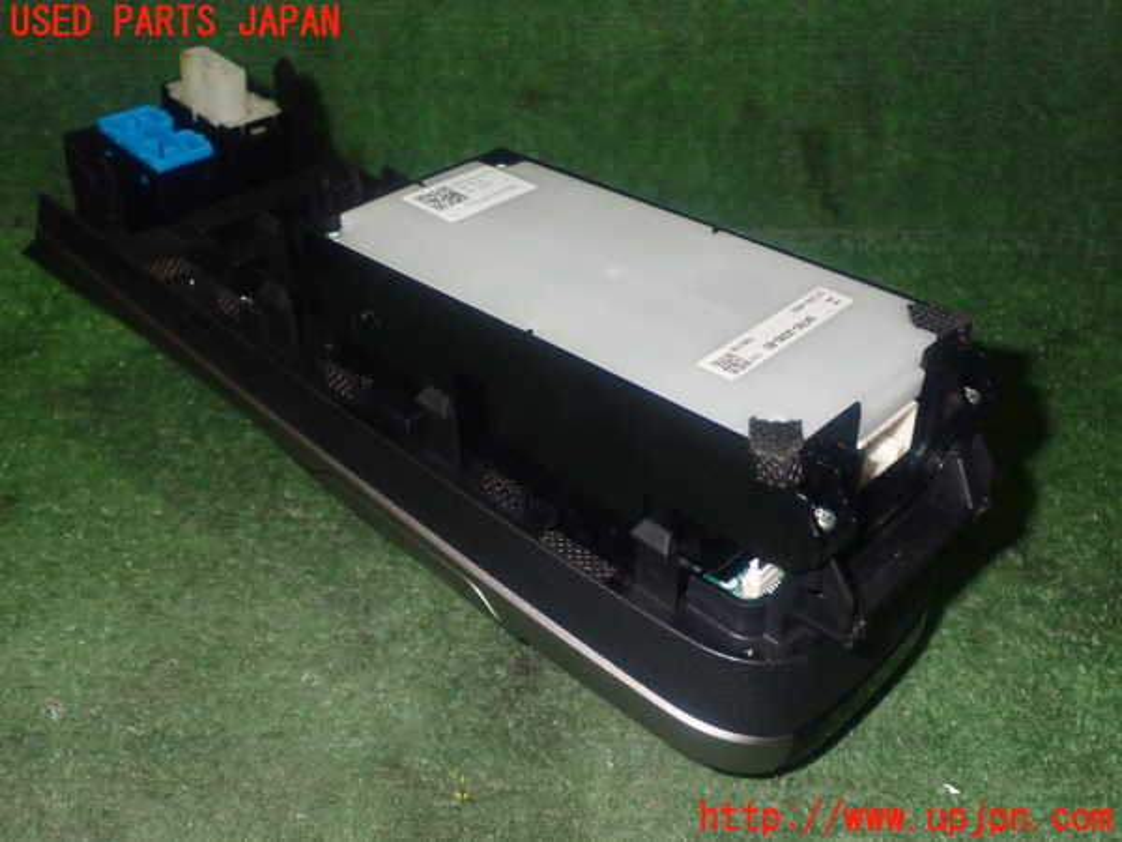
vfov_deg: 37.7
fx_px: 1232
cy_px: 421
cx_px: 561
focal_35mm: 38
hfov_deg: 49.0
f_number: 8
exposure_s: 1/40
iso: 800
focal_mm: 6.83
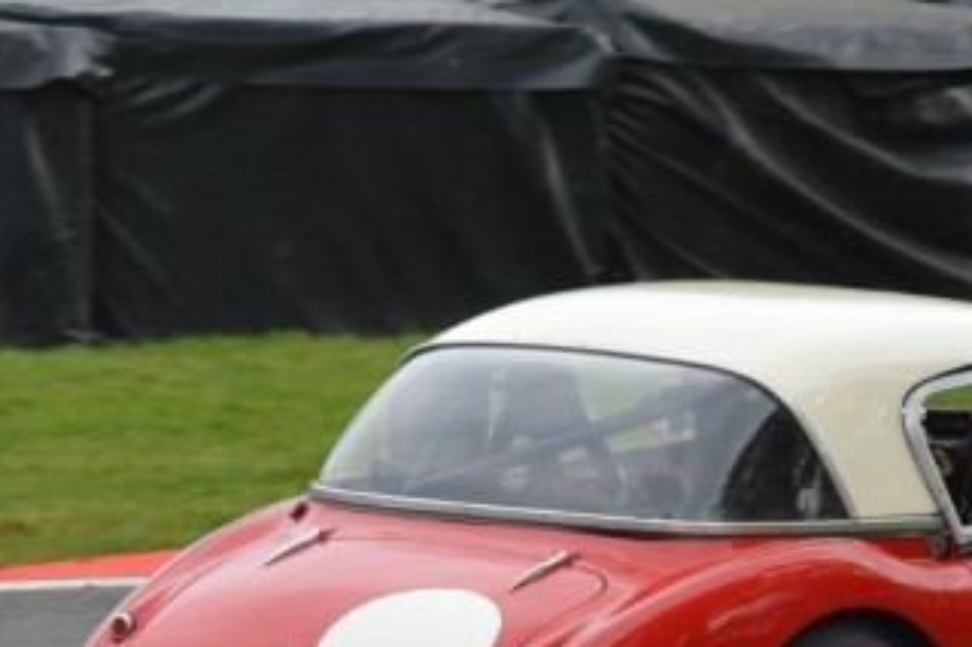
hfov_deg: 4.6
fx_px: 11957
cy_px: 639
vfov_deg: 3.1
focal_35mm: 443
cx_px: 896
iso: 400
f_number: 7.1
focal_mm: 135
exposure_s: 1/500
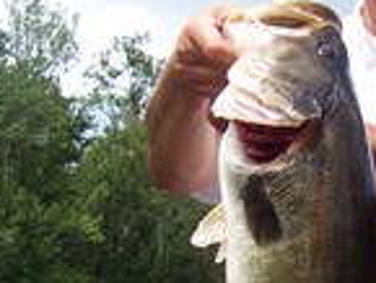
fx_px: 1109
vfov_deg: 14.4
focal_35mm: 102
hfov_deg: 18.5
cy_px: 239
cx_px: 417
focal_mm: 5.6
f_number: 5.6
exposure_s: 1/250
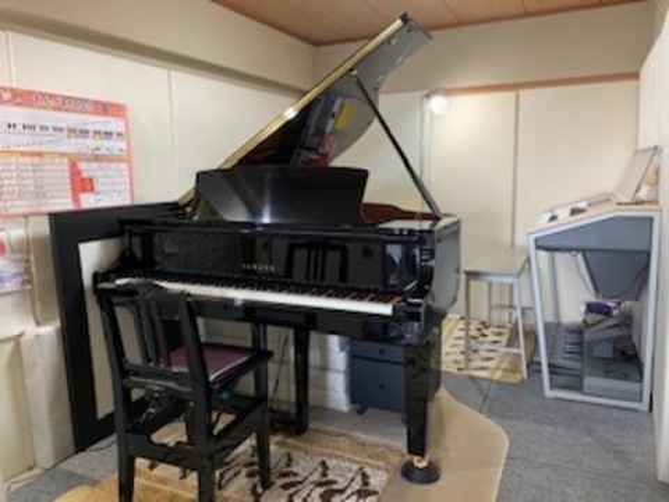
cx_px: 334
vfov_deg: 53.1
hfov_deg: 67.3
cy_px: 251
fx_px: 502
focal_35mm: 26
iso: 160
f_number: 1.8
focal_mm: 4.25
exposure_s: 1/60
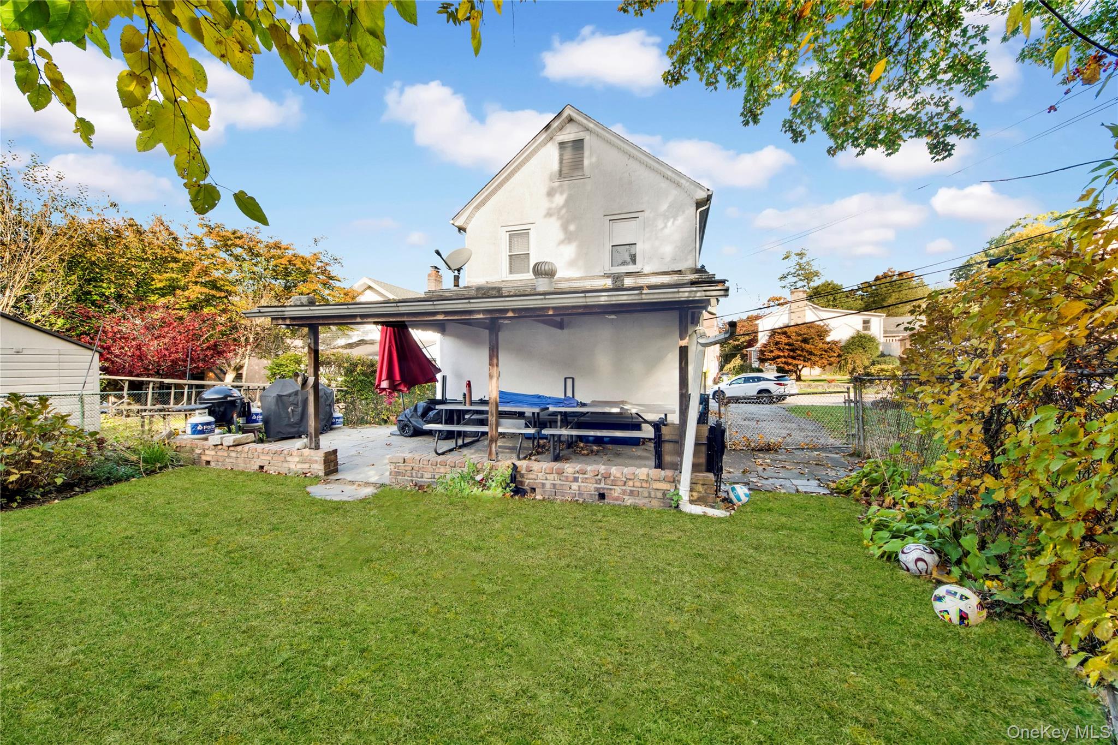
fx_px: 373
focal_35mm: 12
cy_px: 372
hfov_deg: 112.6
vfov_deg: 90.0
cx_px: 559
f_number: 8
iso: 100
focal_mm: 8
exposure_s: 1/40
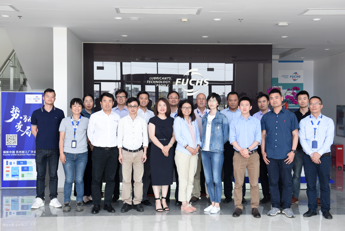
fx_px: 403
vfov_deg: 31.9
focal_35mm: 42
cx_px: 172
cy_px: 116
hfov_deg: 46.4
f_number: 3.5
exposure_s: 1/250
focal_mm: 42
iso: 500
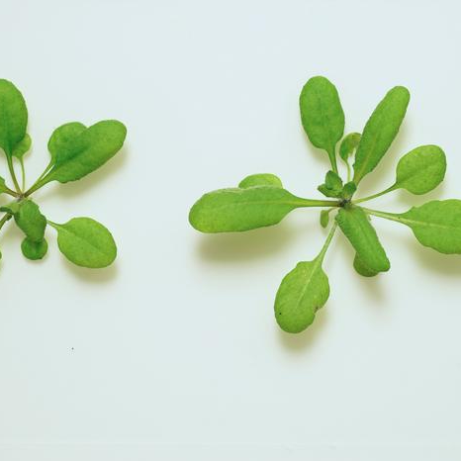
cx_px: 184
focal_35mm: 115
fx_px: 1733
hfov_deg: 15.1
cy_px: 230
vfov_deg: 15.2
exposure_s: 1/2
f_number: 7.1
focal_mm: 90
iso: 160
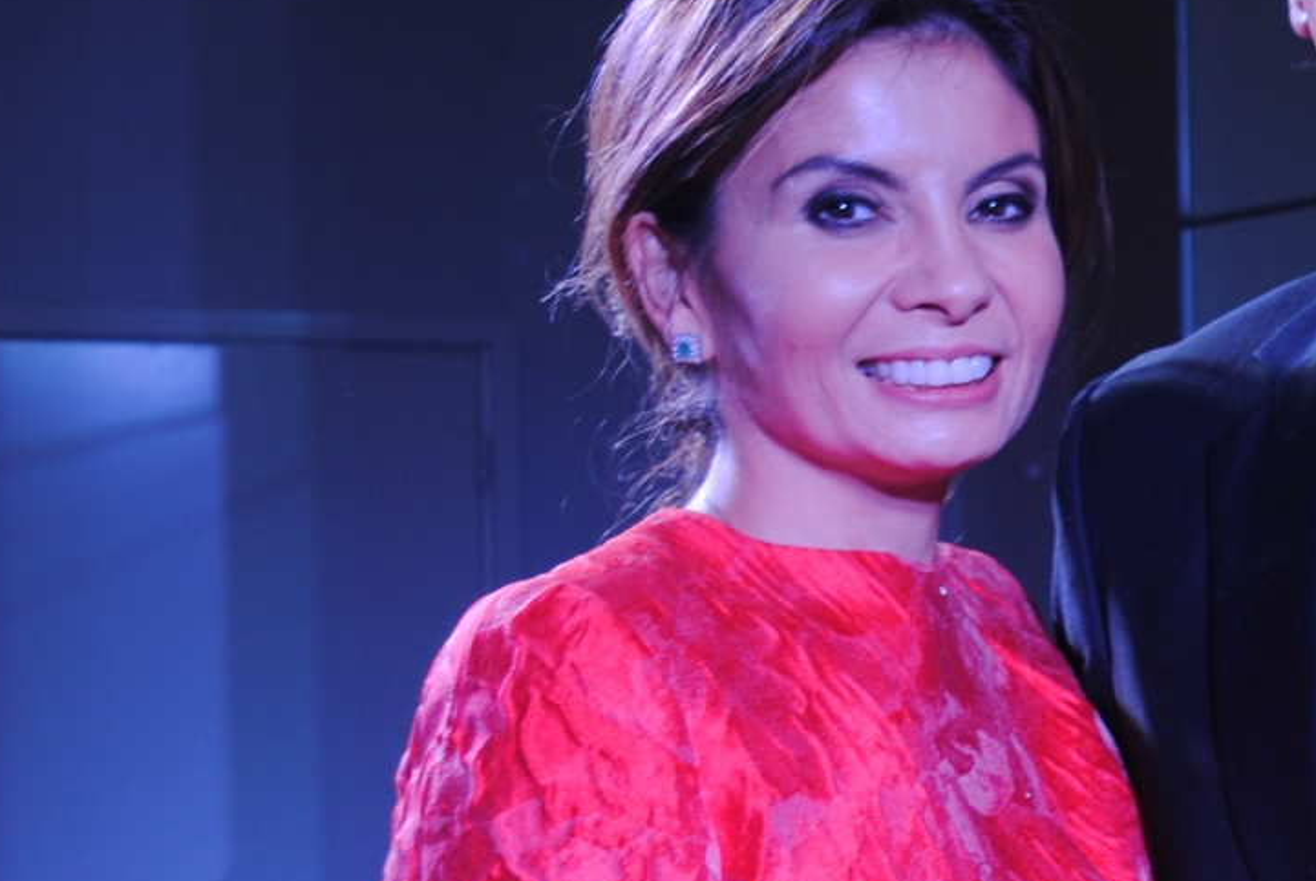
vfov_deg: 14.3
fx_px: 3514
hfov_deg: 19.6
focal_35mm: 96
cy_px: 591
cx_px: 1700
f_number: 4
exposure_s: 1/60
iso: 200
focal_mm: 24
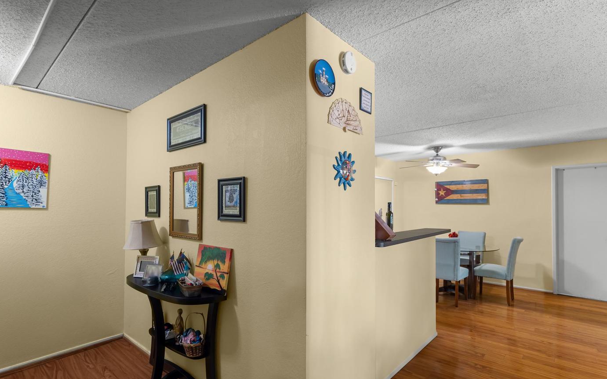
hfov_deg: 94.4
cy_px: 202
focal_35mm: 17
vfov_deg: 67.9
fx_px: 281
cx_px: 306
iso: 250
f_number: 8
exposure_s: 1.3
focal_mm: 11
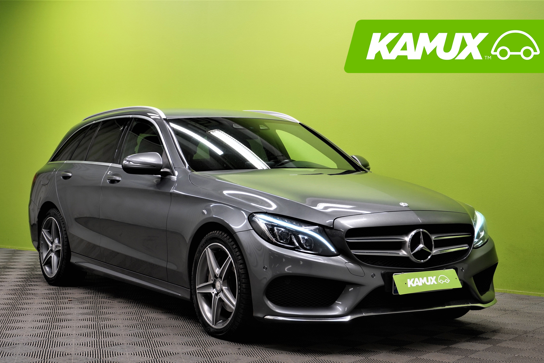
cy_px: 207
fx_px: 982
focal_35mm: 65
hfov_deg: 31.0
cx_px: 266
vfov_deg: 20.9
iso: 320
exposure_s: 1/20
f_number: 7.1
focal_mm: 38
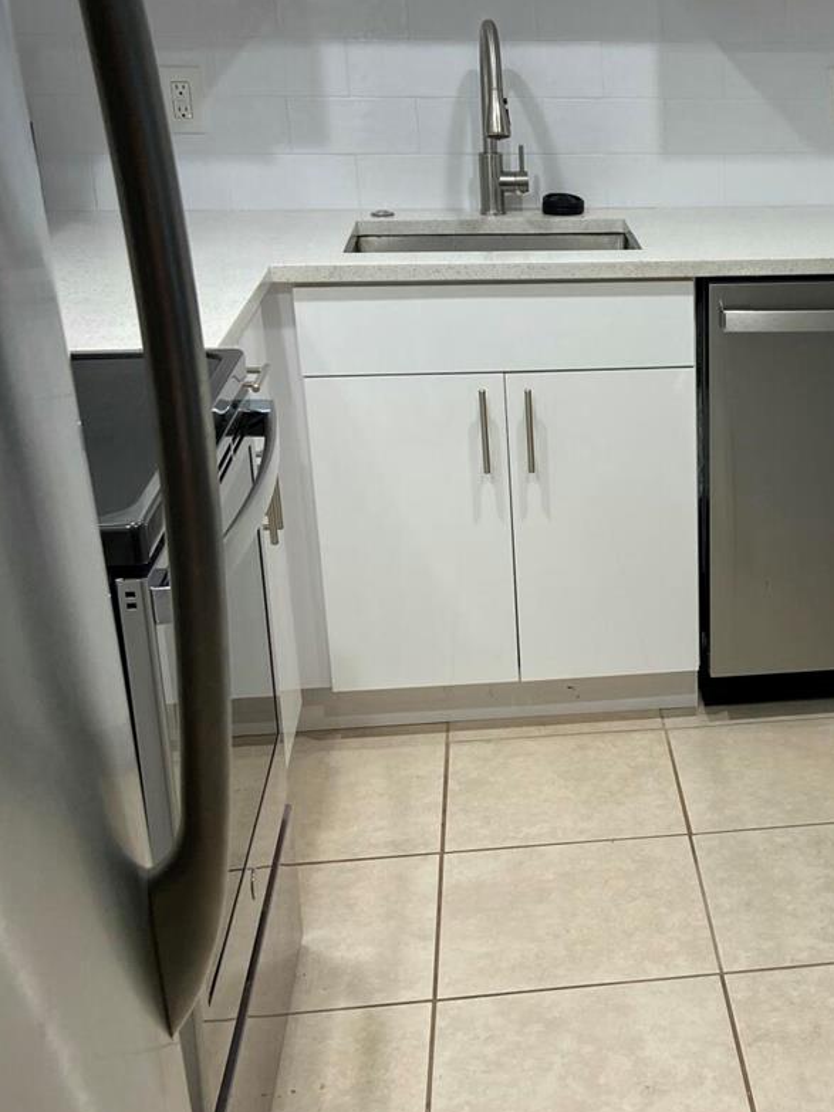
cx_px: 762
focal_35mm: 51
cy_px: 587
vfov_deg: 37.5
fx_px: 1639
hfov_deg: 27.5
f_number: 1.8
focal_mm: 4.25
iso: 64
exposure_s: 1/60
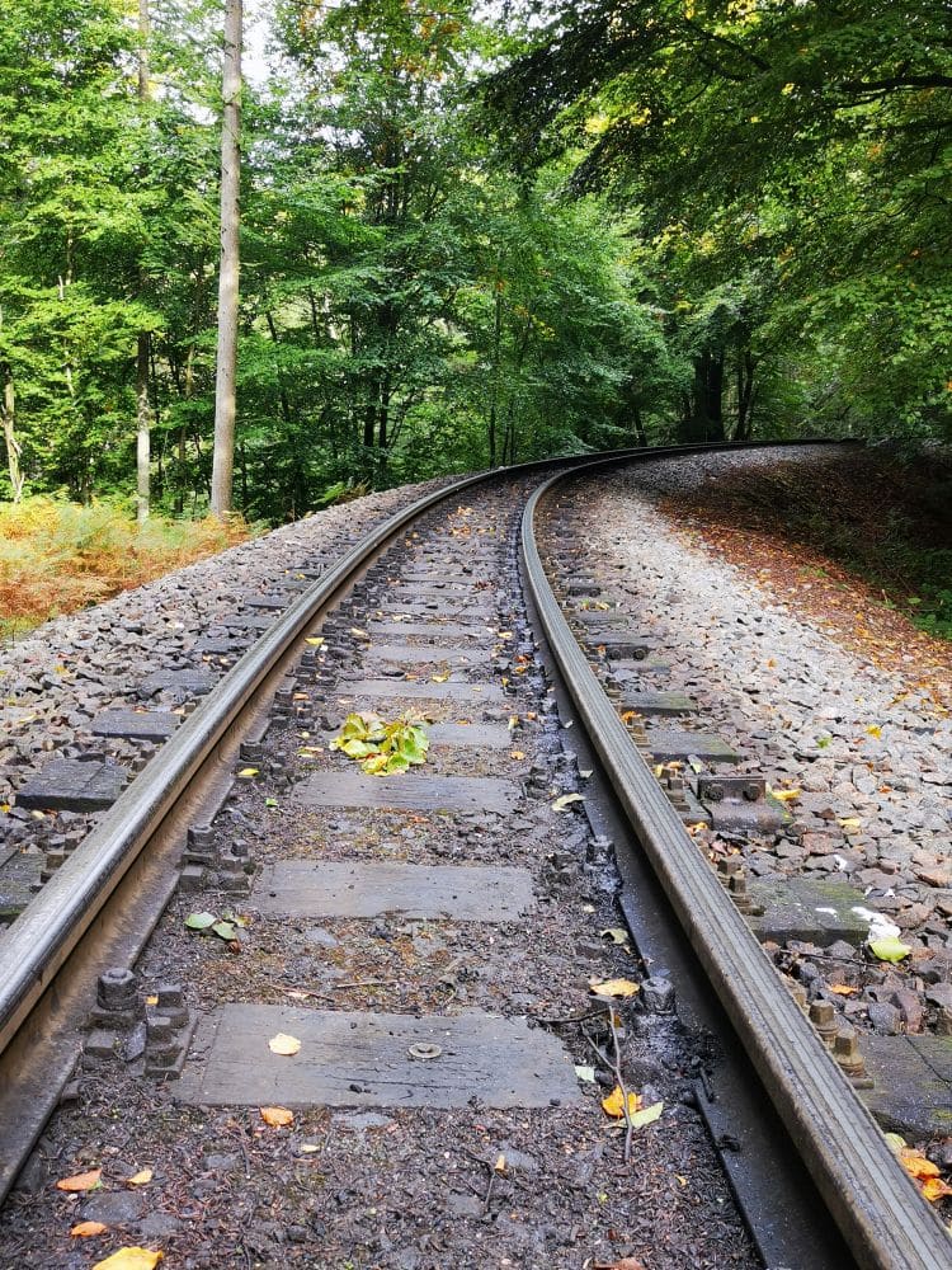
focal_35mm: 36
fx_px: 1320
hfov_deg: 39.7
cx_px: 476
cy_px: 635
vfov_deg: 51.4
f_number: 1.8
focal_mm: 4.75
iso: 50
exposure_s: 1/135
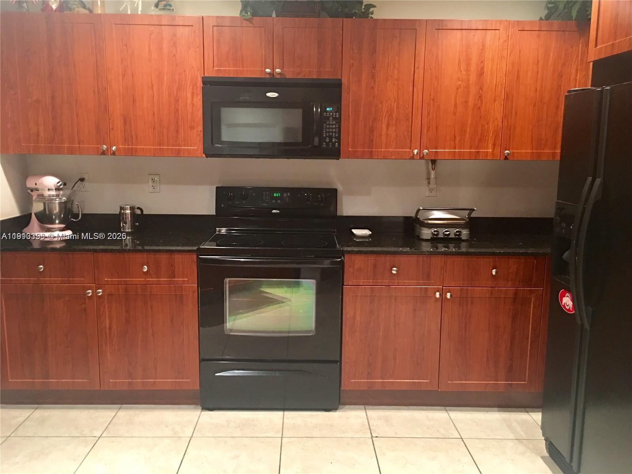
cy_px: 237
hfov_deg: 61.7
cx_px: 316
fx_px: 529
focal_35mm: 29
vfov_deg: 48.2
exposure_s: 1/4
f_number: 2.2
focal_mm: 4.15
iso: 64
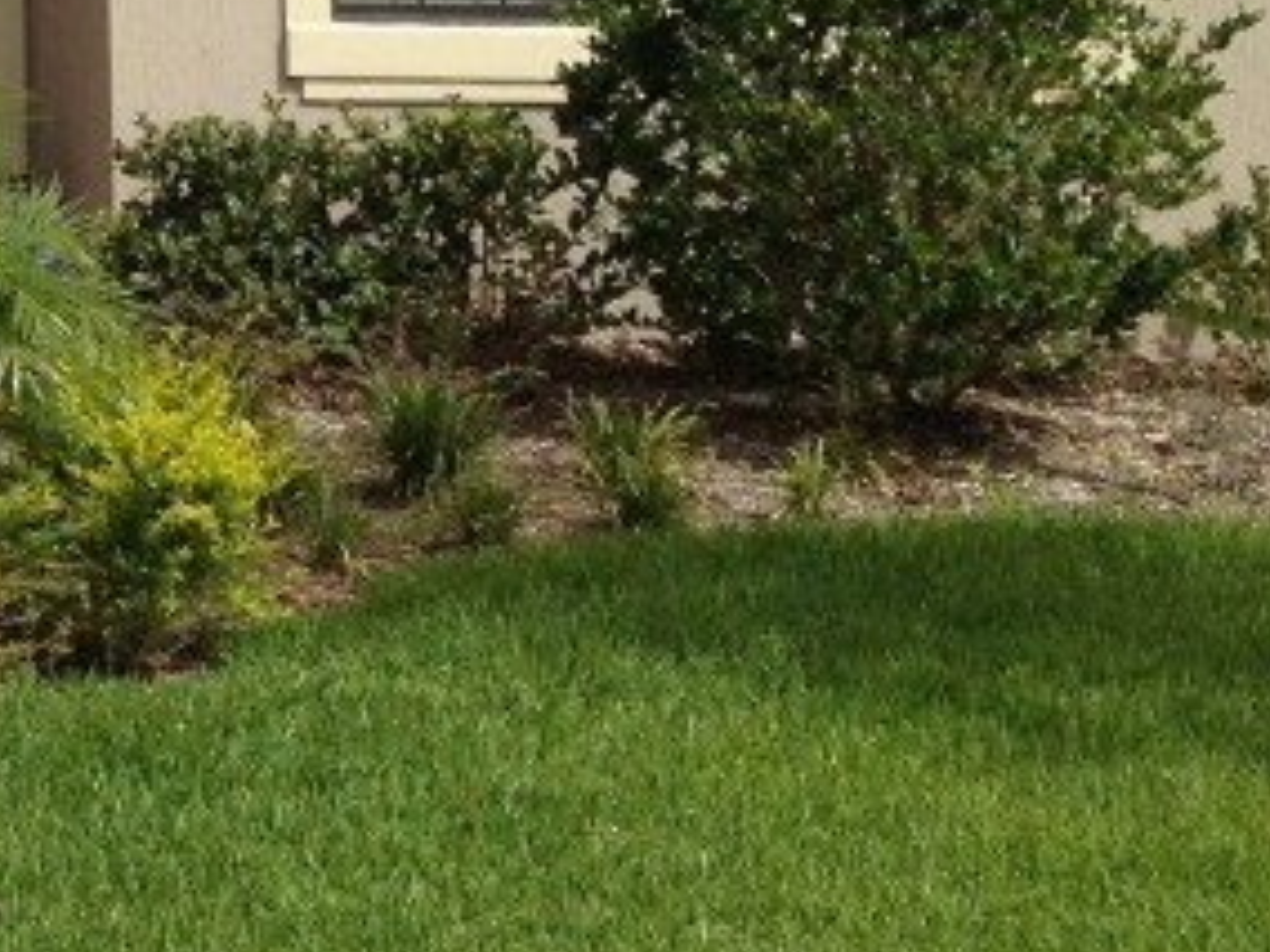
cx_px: -765
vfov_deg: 11.4
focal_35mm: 126
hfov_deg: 14.4
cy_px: -358
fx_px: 4623
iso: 50
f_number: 2.4
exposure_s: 1/2304
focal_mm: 4.28
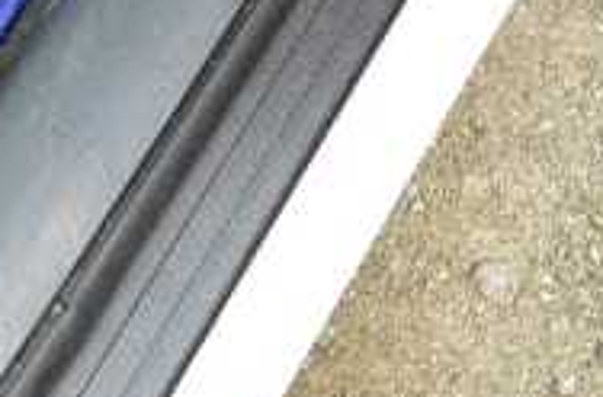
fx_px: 1920
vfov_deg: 10.8
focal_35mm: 115
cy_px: -399
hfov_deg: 16.8
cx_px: -180
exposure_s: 1/60
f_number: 4
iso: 800
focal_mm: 18
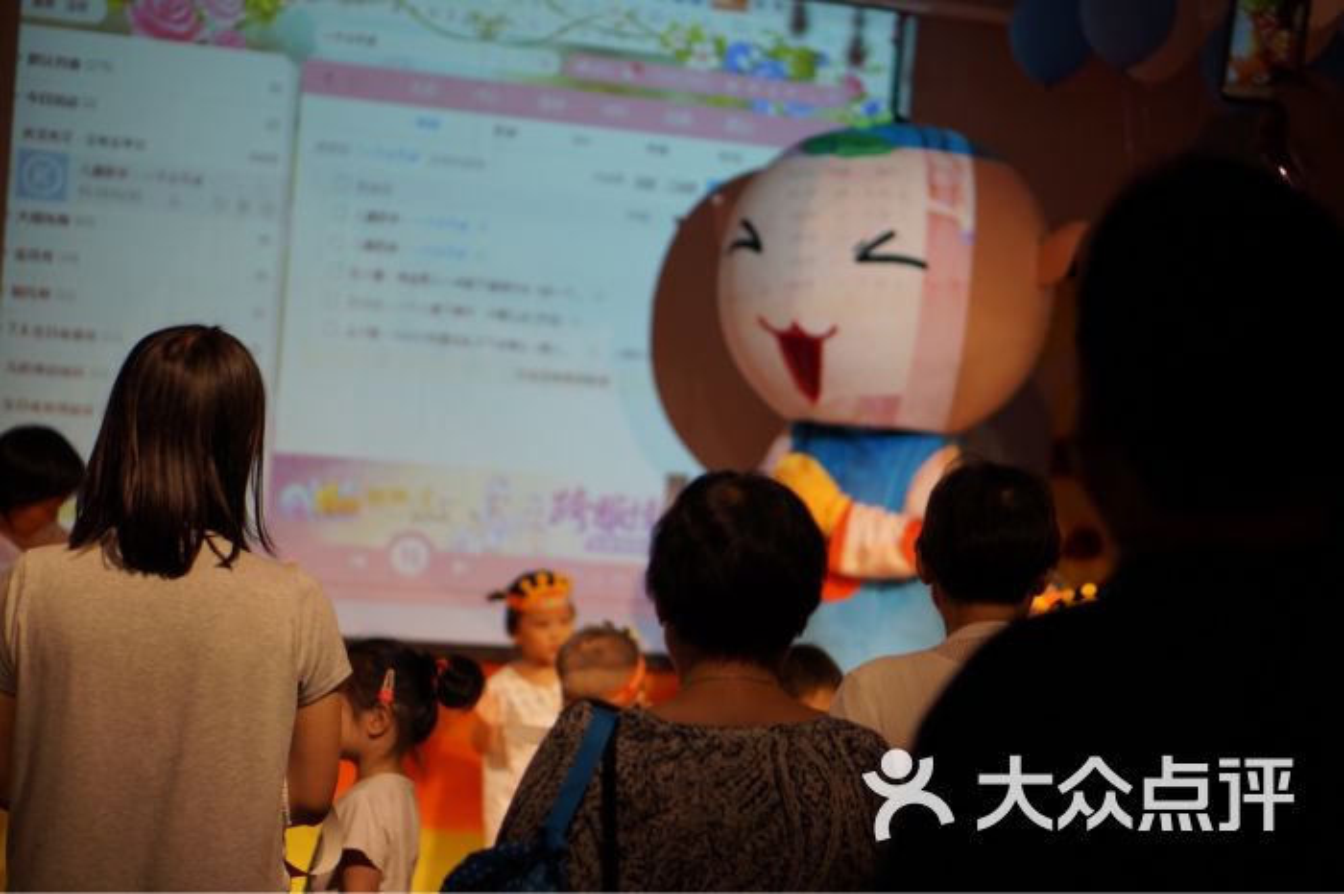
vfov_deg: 18.2
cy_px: 447
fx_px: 2799
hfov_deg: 27.0
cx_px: 672
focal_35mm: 75
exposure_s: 1/200
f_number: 1.8
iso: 100
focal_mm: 50
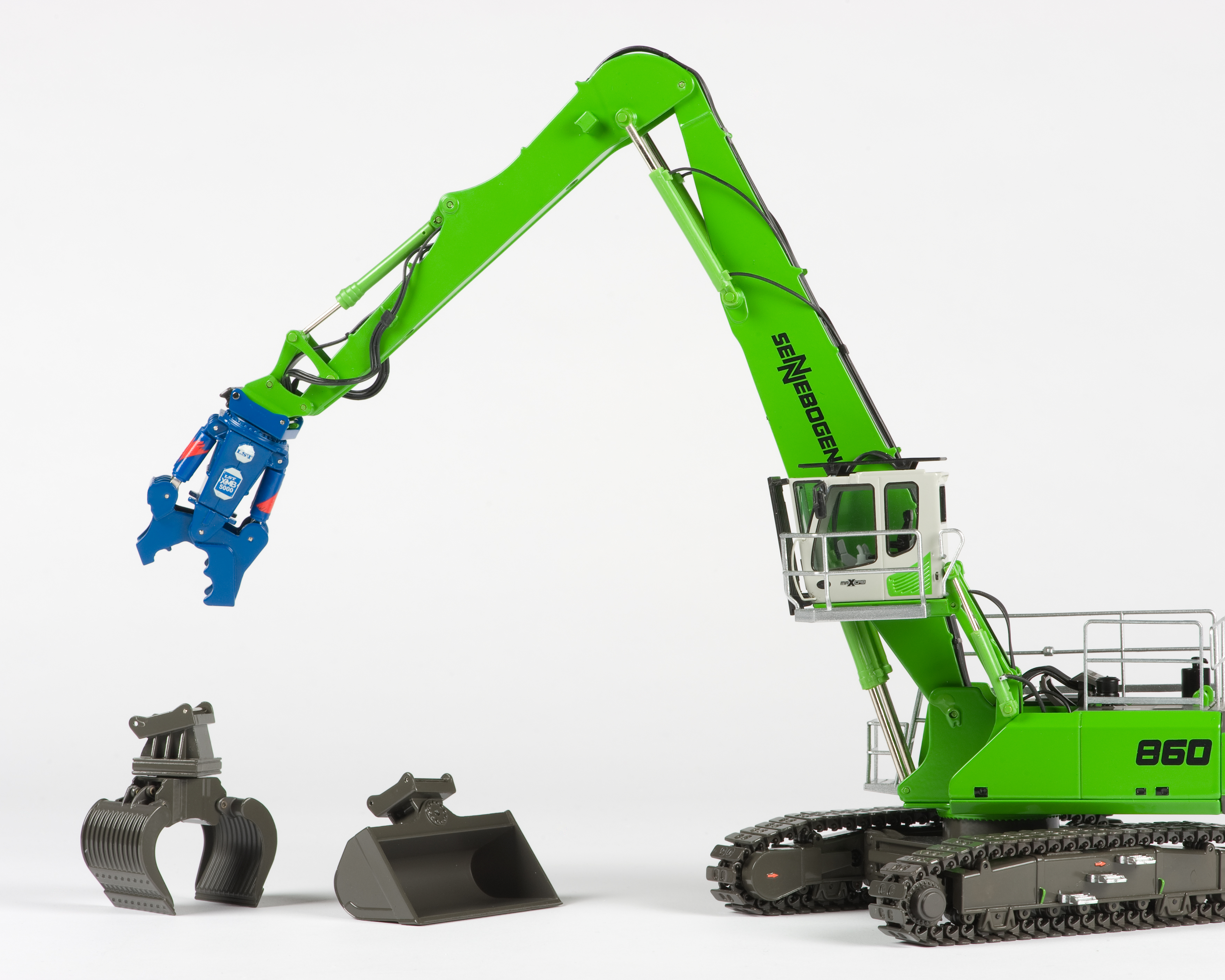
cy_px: 491
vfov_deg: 13.0
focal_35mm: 119
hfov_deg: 16.2
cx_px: 655
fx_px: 4315
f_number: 22
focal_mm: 105
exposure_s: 1/125
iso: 100
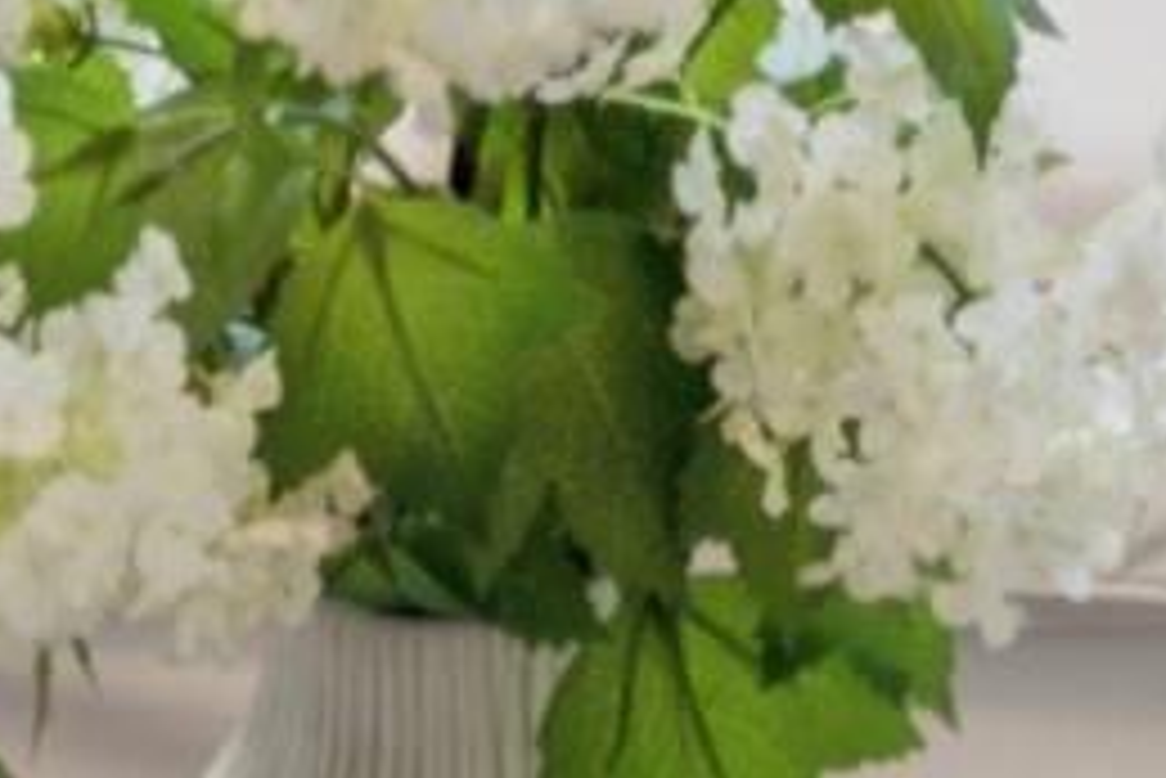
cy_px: -2048
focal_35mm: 182
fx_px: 5898
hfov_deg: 11.2
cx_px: 1112
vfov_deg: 6.5
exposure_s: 1/125
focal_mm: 23
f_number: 8
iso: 100
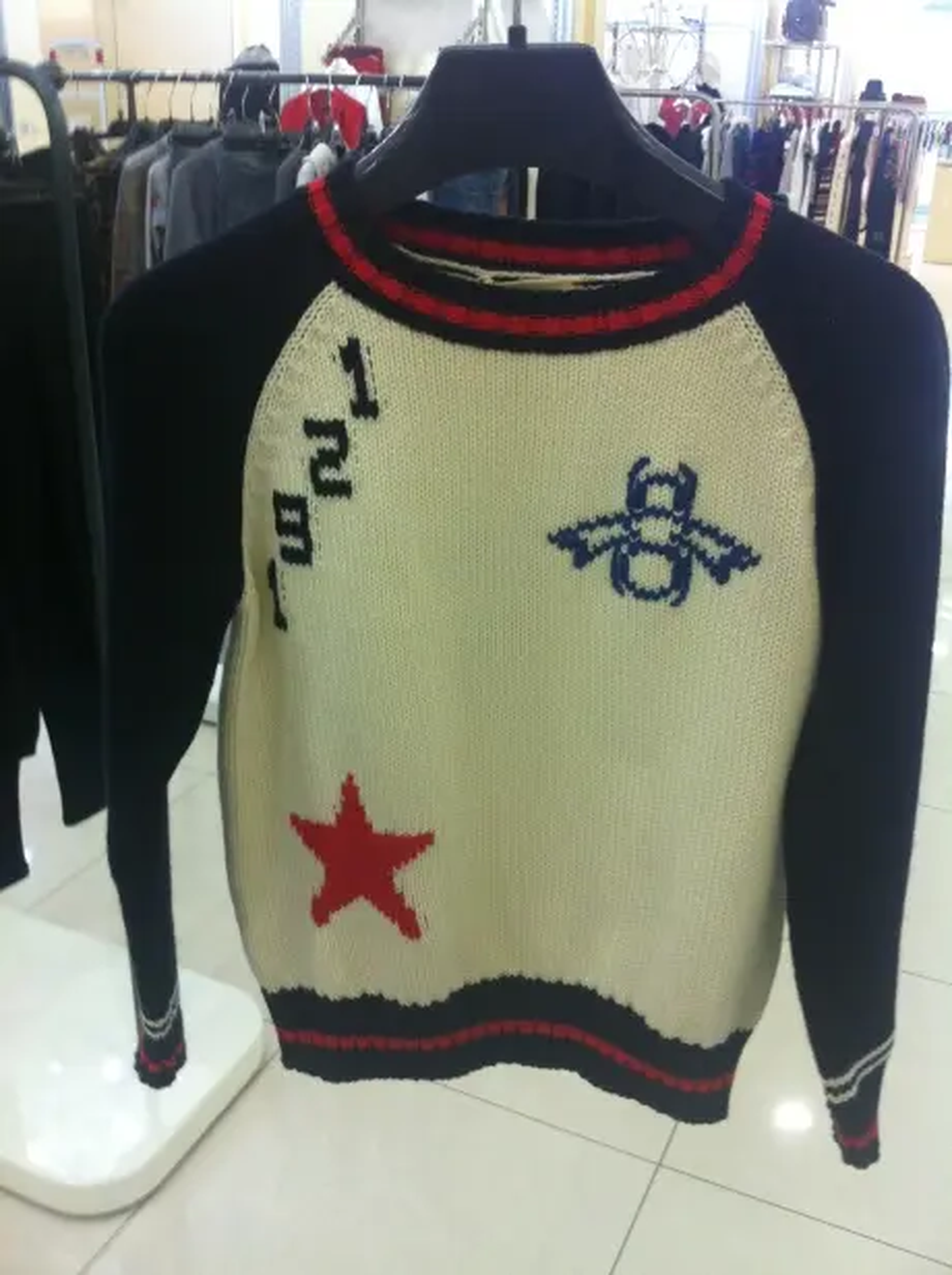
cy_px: 638
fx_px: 1287
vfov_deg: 52.7
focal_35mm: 35
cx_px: 476
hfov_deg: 40.6
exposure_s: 1/15
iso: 160
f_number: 2.8
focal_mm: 3.85
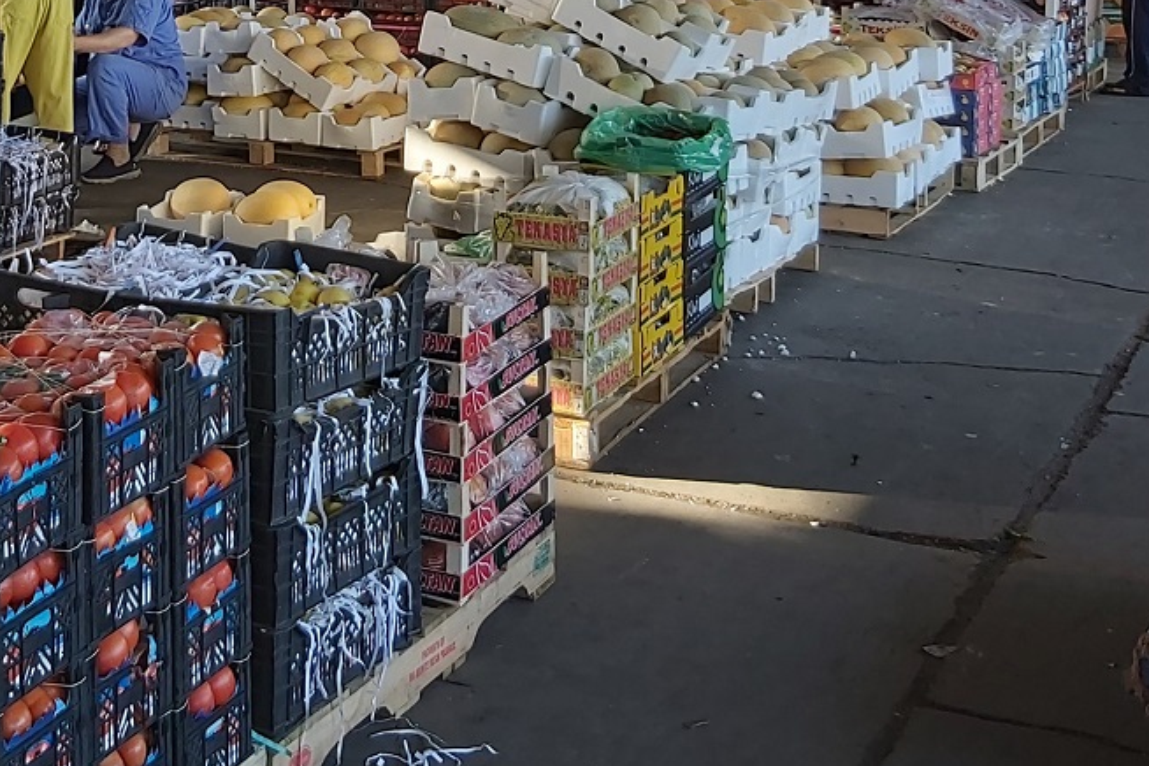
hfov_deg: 31.7
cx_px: 257
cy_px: -120
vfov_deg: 20.6
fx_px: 1979
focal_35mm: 62
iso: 64
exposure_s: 1/154
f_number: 1.7
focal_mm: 3.92
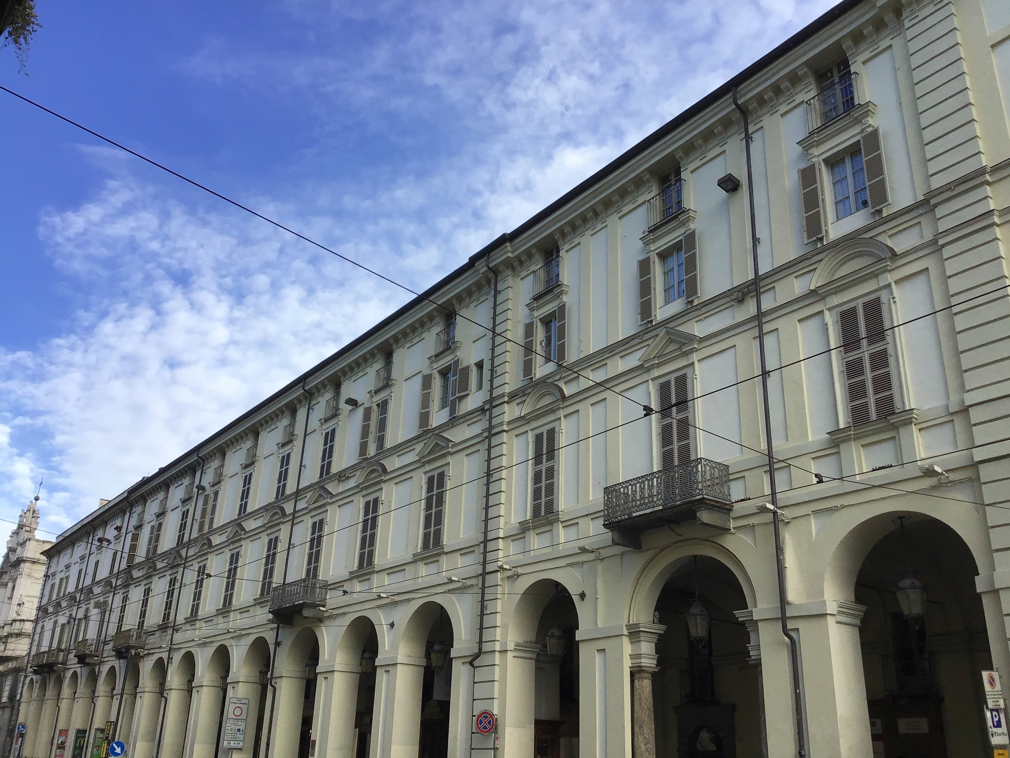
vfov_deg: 45.4
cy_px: 379
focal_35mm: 31
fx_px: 904
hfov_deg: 58.4
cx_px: 505
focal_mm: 3.3
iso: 25
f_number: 2.4
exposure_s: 1/550
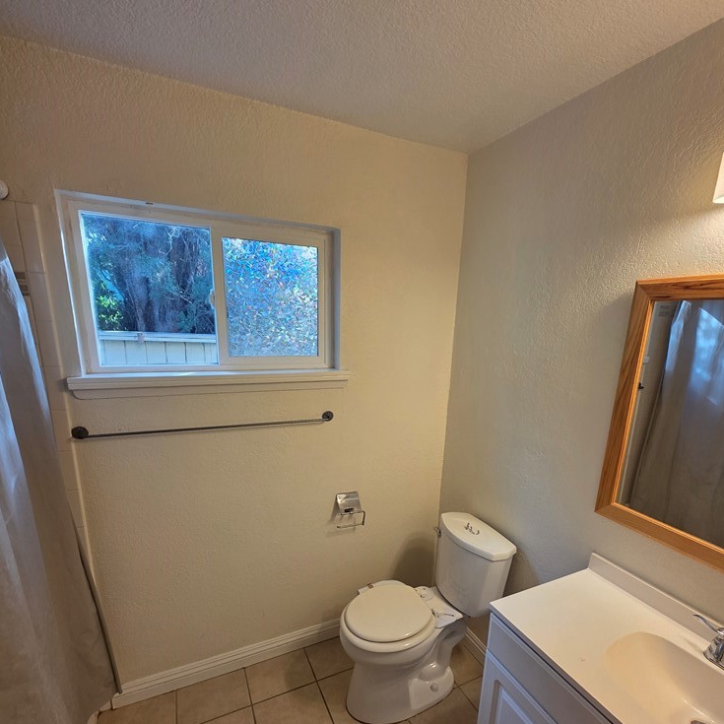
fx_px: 379
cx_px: 372
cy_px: 426
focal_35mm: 16
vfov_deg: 86.6
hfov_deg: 87.4
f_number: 1.9
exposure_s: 1/120
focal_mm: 2.2
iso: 125
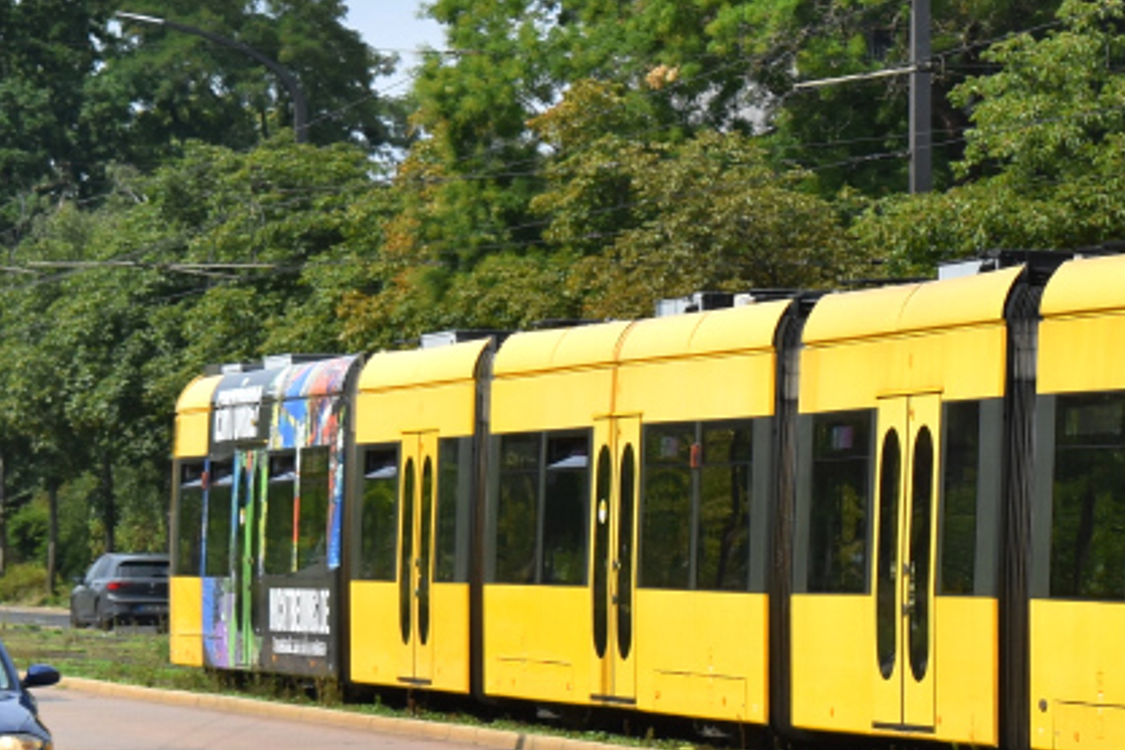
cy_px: 166
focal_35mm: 211
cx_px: 1228
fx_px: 6579
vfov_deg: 6.5
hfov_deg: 9.7
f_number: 10
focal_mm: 45
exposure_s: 1/400
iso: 200
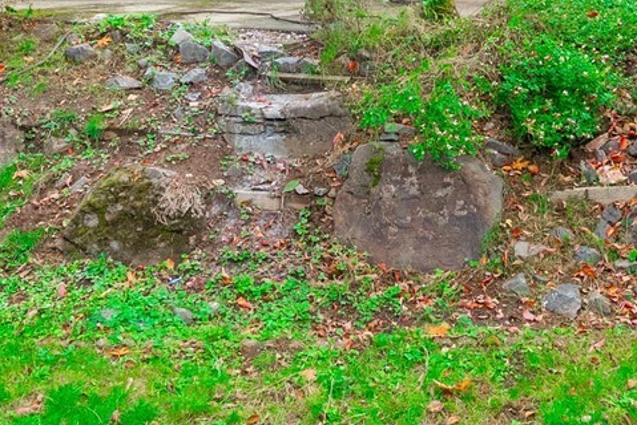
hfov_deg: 41.5
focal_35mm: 46
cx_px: 474
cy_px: 0
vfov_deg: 27.6
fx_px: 814
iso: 100
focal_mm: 13
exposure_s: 1/30
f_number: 7.1
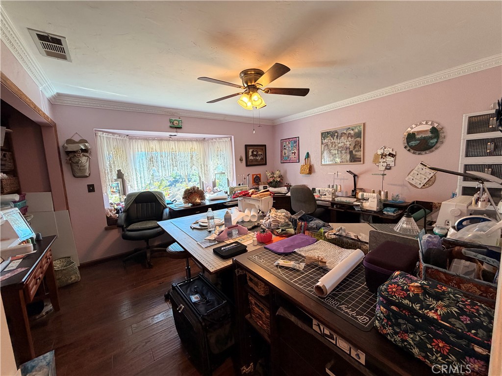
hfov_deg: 102.1
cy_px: 188
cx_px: 251
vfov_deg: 85.7
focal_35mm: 14
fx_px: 203
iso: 250
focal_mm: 2.22
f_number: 2.2
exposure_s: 1/60
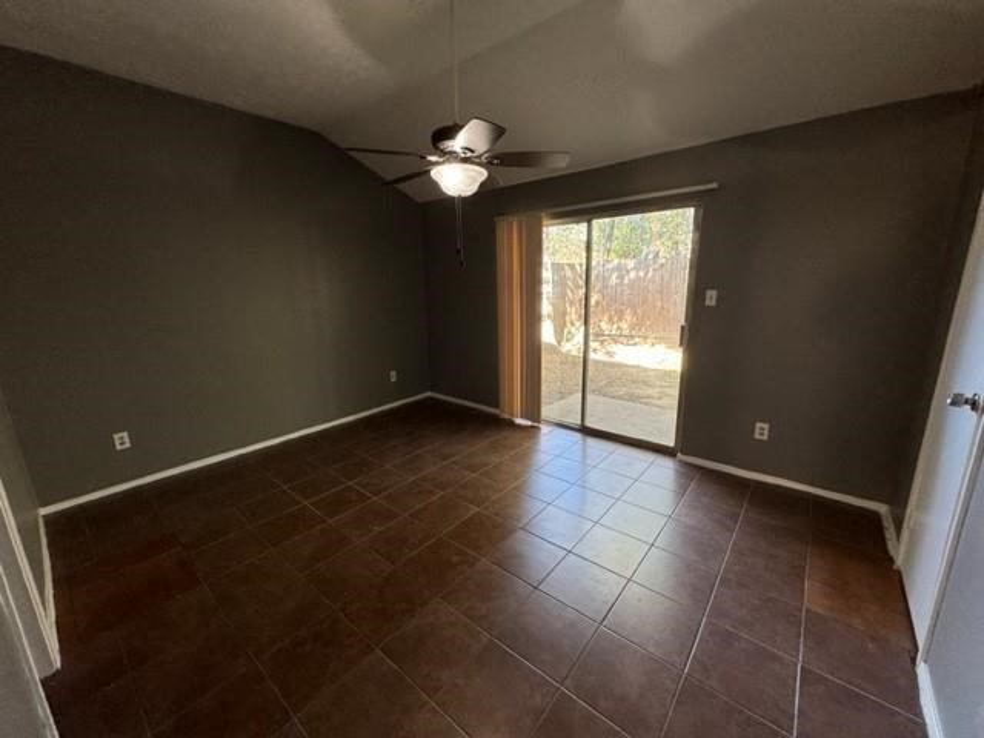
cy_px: 369
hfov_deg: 102.1
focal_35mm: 14
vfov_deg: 85.7
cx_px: 492
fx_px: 398
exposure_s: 1/120
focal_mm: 2.22
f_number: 2.2
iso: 200
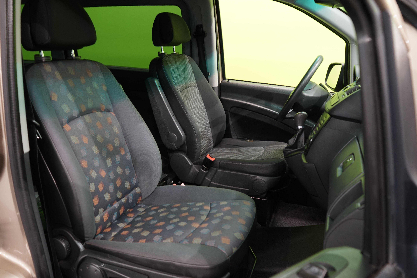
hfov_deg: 63.7
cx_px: 208
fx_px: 336
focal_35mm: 29
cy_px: 139
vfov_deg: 45.0
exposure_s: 1/10
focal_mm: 29
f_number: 5.6
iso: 500
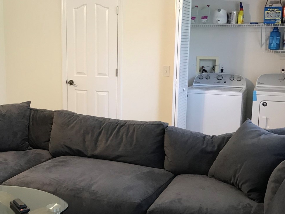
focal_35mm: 46
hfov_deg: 41.1
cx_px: 115
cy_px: 110
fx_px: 379
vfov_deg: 31.5
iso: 40
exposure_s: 1/15
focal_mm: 3.99
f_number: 1.8
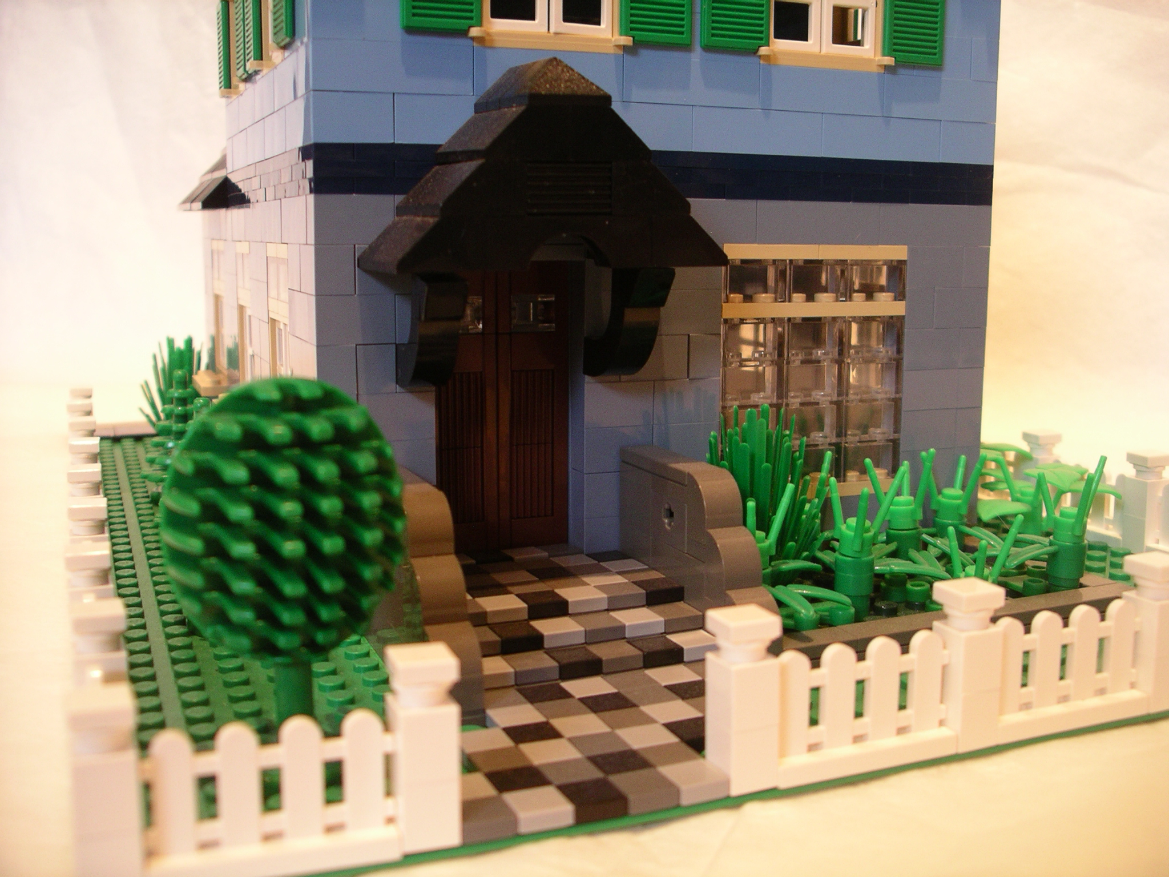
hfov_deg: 50.1
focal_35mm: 37
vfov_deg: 38.7
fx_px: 1250
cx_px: 584
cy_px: 438
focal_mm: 7.8
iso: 200
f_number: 2.8
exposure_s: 1/20
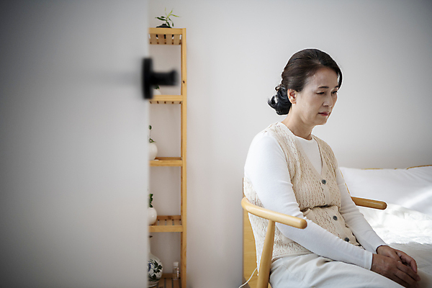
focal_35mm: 48
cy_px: 144
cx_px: 216
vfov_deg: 28.1
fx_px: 576
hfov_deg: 41.1
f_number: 2.8
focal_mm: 48
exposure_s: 1/250
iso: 400
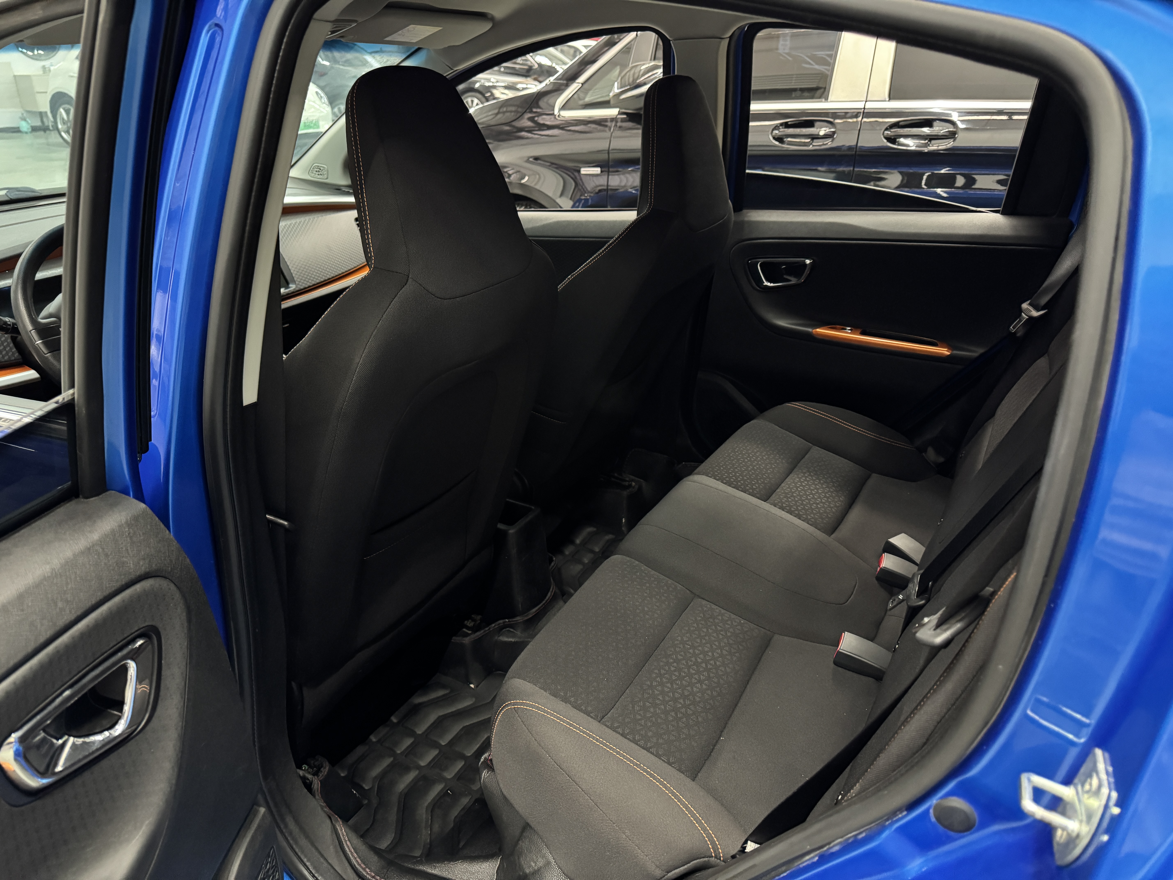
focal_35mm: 24
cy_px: 440
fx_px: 813
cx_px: 586
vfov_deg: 56.8
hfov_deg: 71.6
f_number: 1.78
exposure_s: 1/31
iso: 1000
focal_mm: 6.76
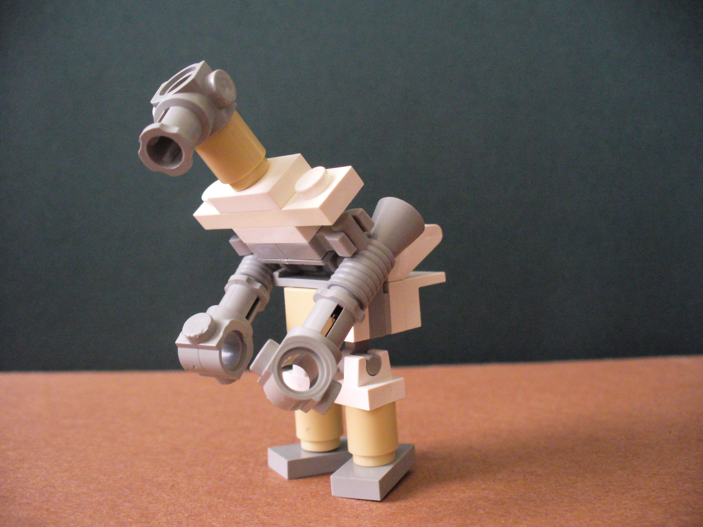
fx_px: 751
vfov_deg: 38.7
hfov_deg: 50.1
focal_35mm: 37
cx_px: 352
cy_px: 264
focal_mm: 6.1
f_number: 2.8
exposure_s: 1/20
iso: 400
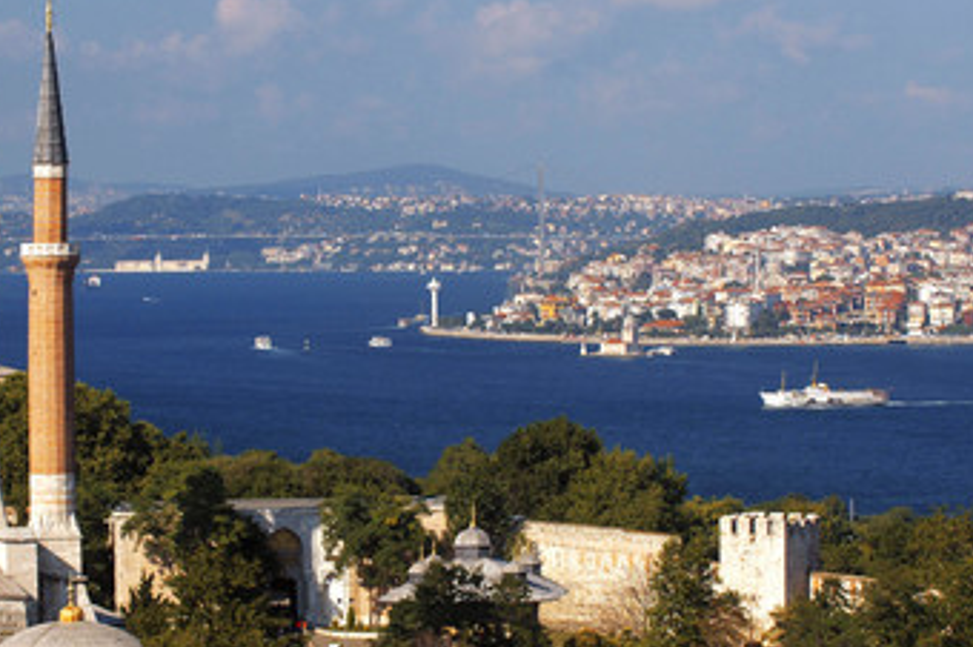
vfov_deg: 8.2
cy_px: 298
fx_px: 4509
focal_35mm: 167
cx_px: 399
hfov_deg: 12.3
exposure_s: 1/250
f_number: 6.3
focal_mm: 90
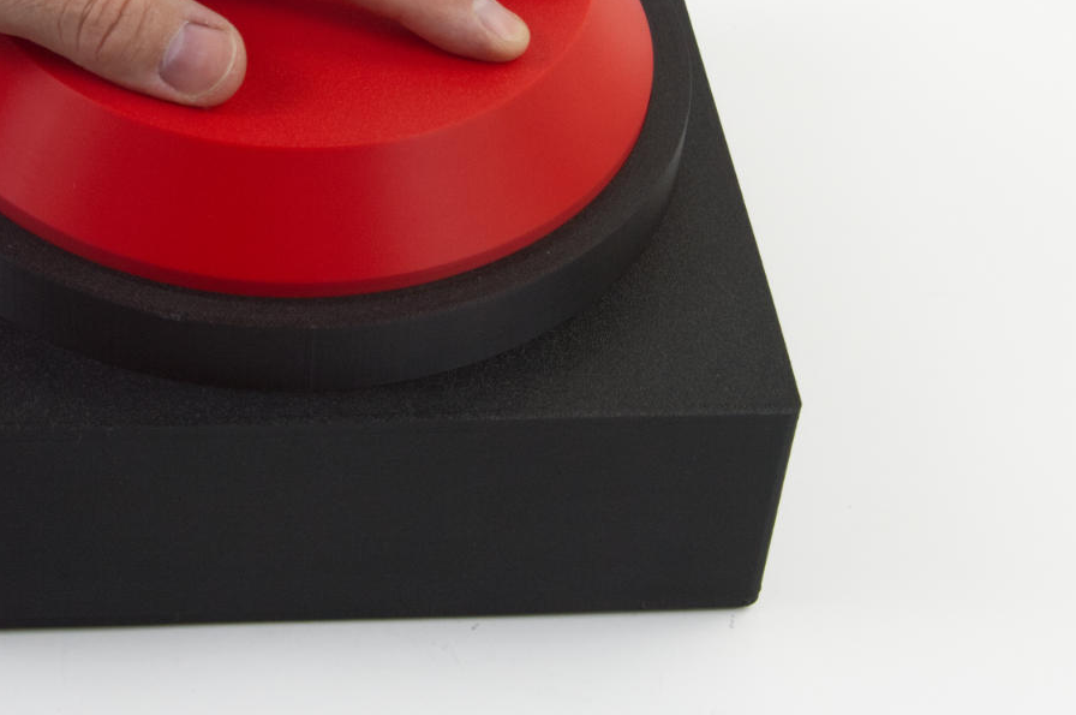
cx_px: 313
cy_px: 40
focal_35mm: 90
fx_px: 2687
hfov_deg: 22.5
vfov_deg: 14.9
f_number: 10
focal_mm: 28
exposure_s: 1/50
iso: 200
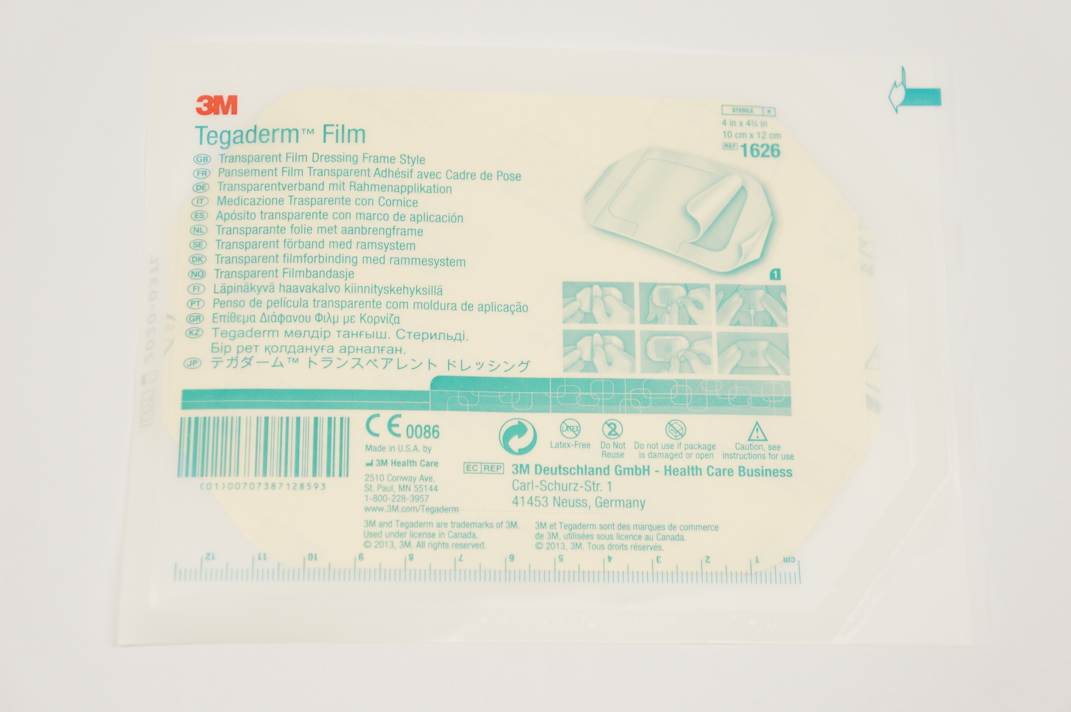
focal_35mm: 62
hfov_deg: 32.7
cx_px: 536
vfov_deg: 22.0
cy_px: 356
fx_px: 1828
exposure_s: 1/100
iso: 400
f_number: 5.6
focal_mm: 41
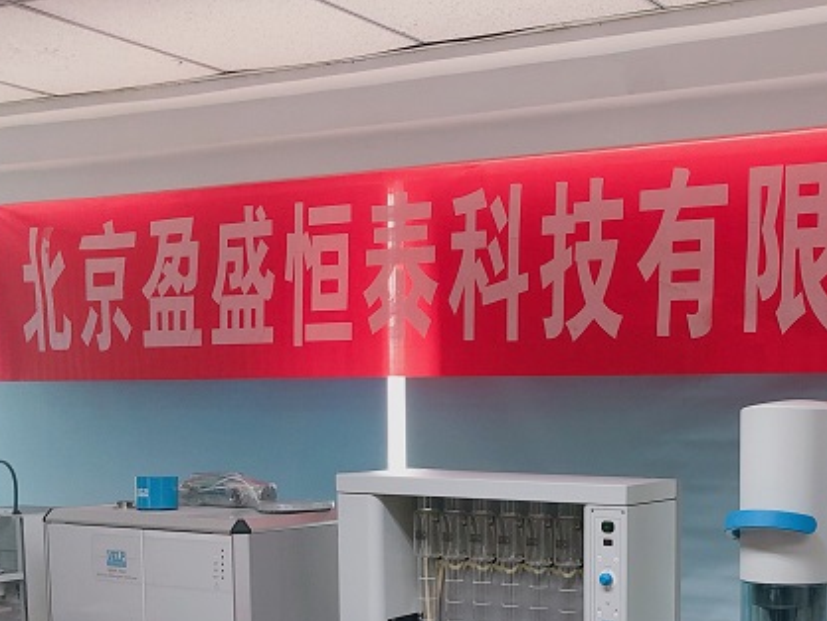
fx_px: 1291
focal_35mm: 54
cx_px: 674
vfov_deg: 26.2
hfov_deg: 34.3
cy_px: 551
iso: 40
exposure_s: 1/17
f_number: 1.8
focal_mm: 3.99
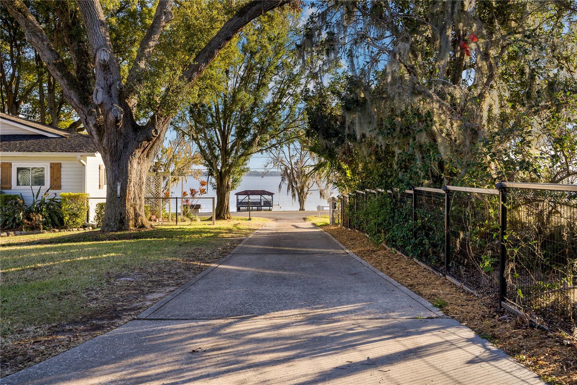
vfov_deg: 37.9
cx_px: 288
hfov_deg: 54.4
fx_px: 561
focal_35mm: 35
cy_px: 192
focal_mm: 35
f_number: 8
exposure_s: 1/2000
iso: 80
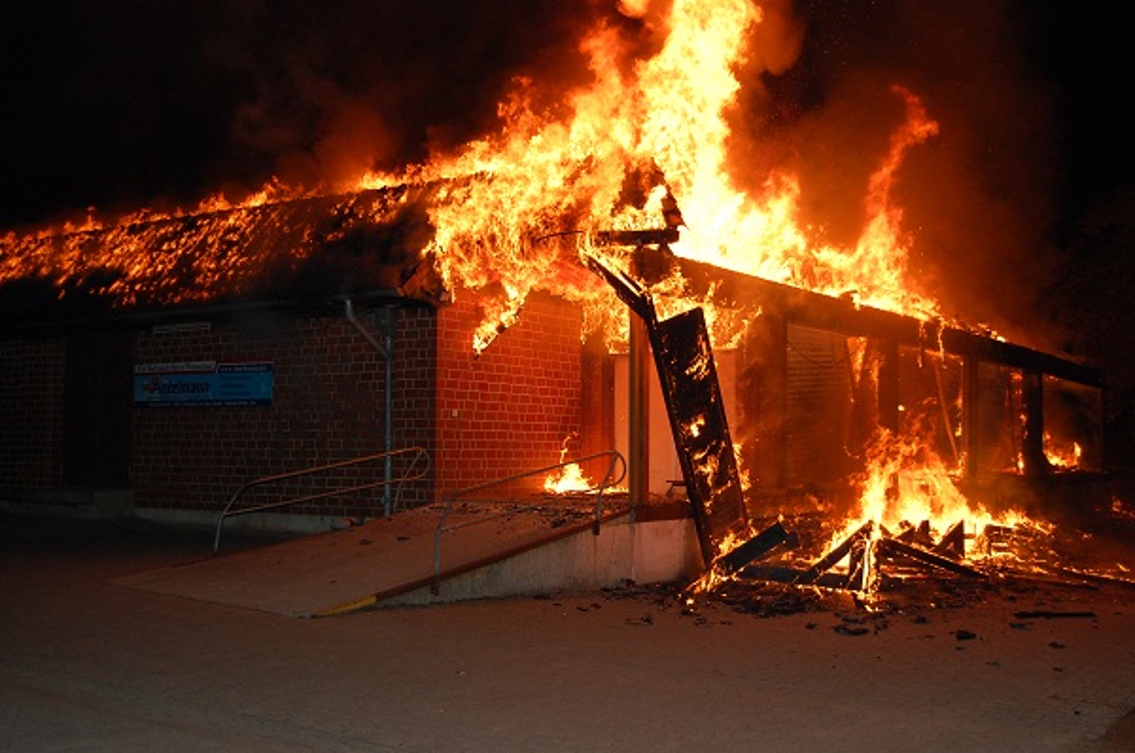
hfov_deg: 49.6
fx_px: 1228
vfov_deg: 34.1
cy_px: 376
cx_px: 568
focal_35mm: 39
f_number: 4.2
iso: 400
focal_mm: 26
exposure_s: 1/320
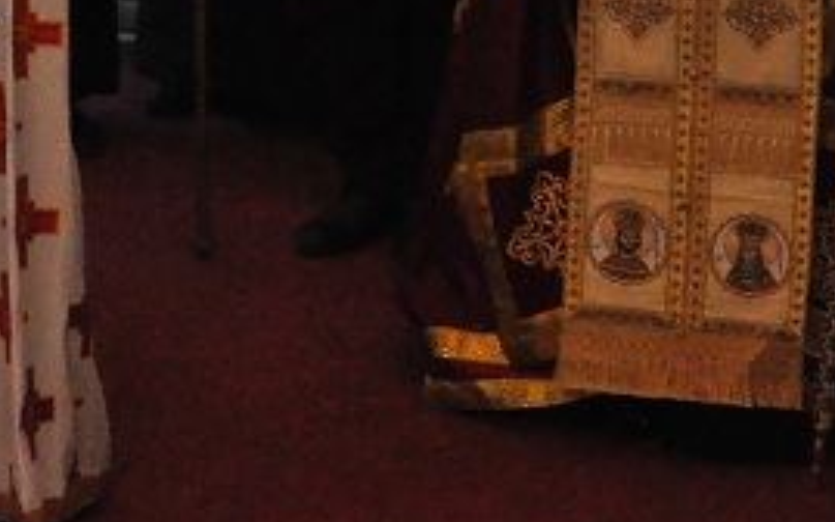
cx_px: 602
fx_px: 3413
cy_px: -291
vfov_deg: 8.5
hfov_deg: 13.9
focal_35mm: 150
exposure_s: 1/40
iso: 3200
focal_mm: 22
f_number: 7.1
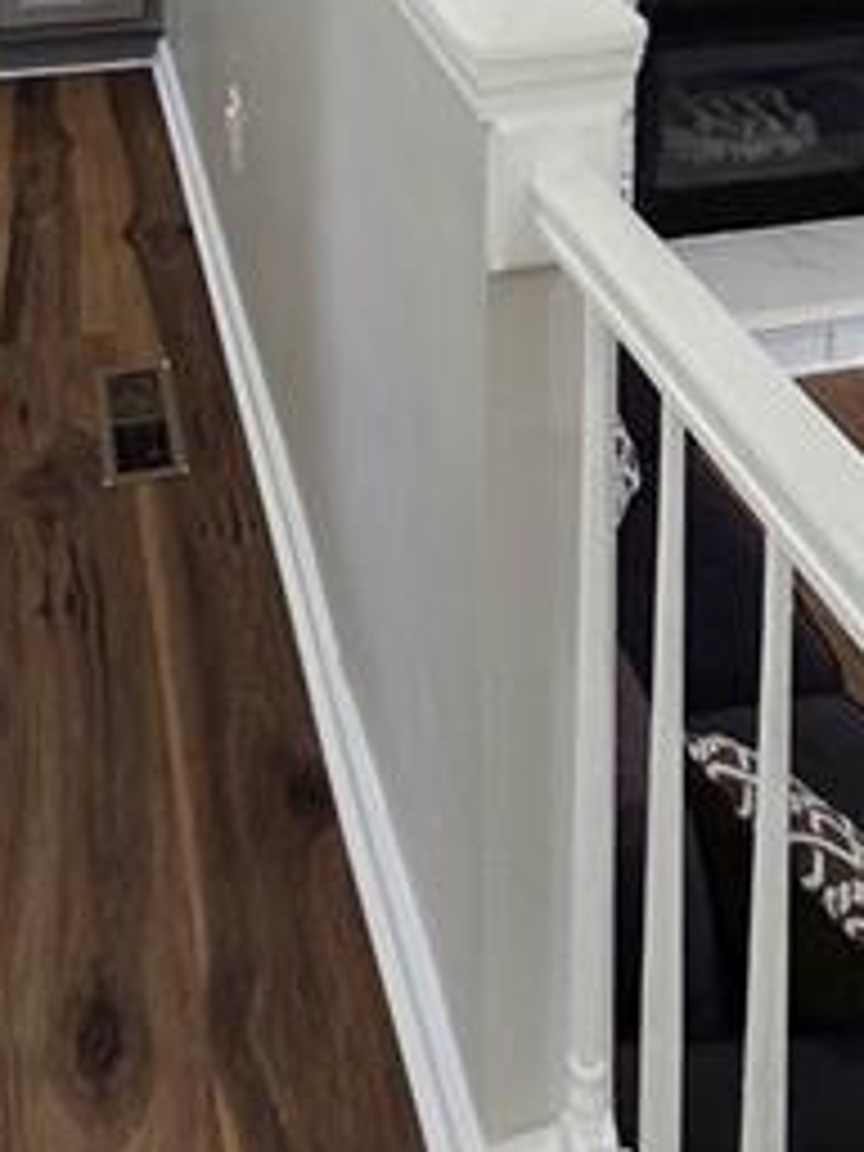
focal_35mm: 39
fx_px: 1298
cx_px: 369
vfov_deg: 32.7
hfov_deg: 36.7
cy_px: -414
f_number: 2.2
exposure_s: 1/60
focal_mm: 1.74
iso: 160
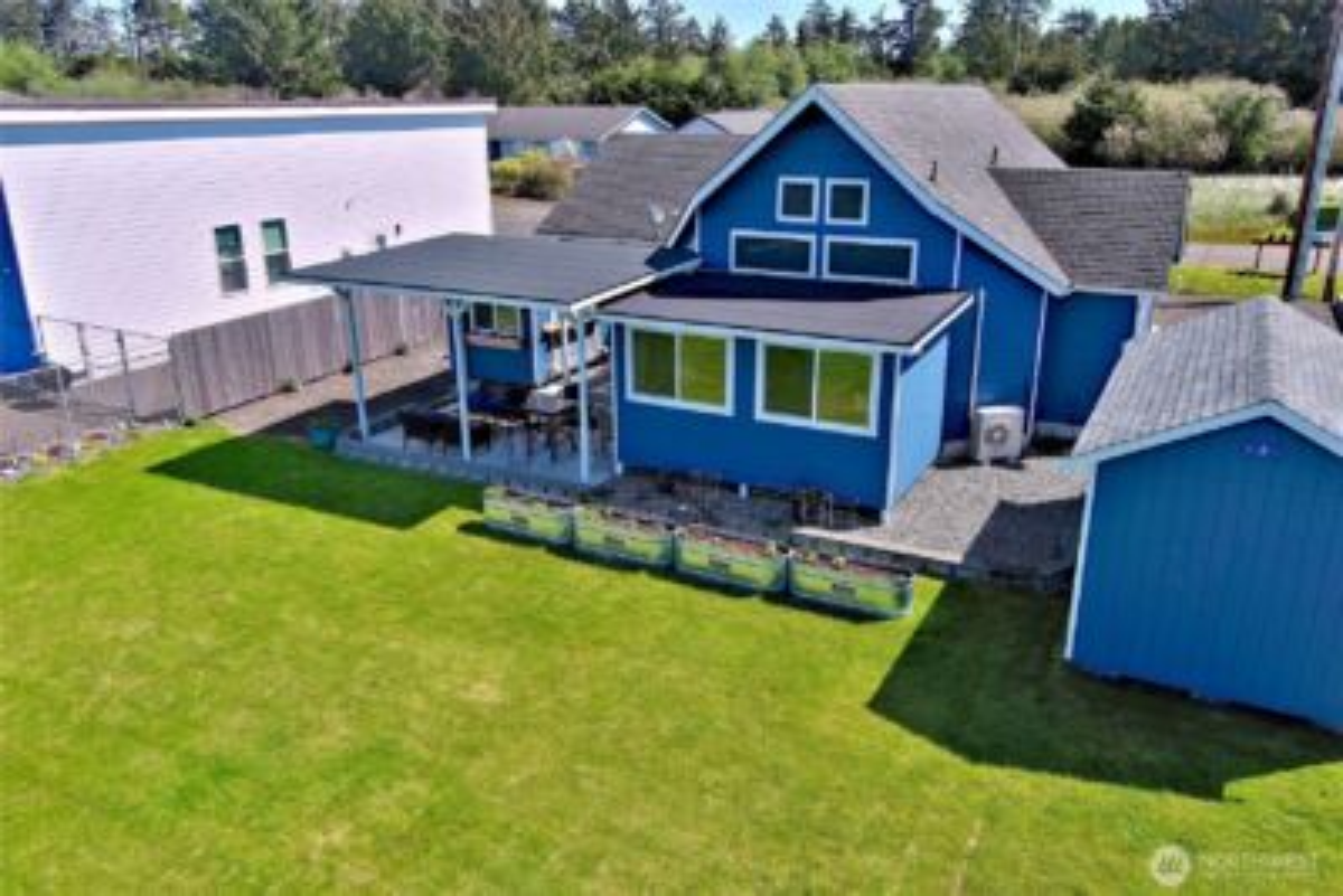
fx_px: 1082
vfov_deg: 45.0
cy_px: 448
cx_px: 672
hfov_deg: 63.6
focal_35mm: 29
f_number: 2.8
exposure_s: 1/814
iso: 100
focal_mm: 10.57
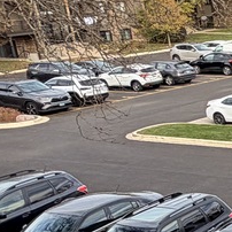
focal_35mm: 88
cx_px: 521
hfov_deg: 14.6
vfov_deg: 19.6
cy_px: 171
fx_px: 667
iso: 50
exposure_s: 1/502
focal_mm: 2.22
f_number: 2.2
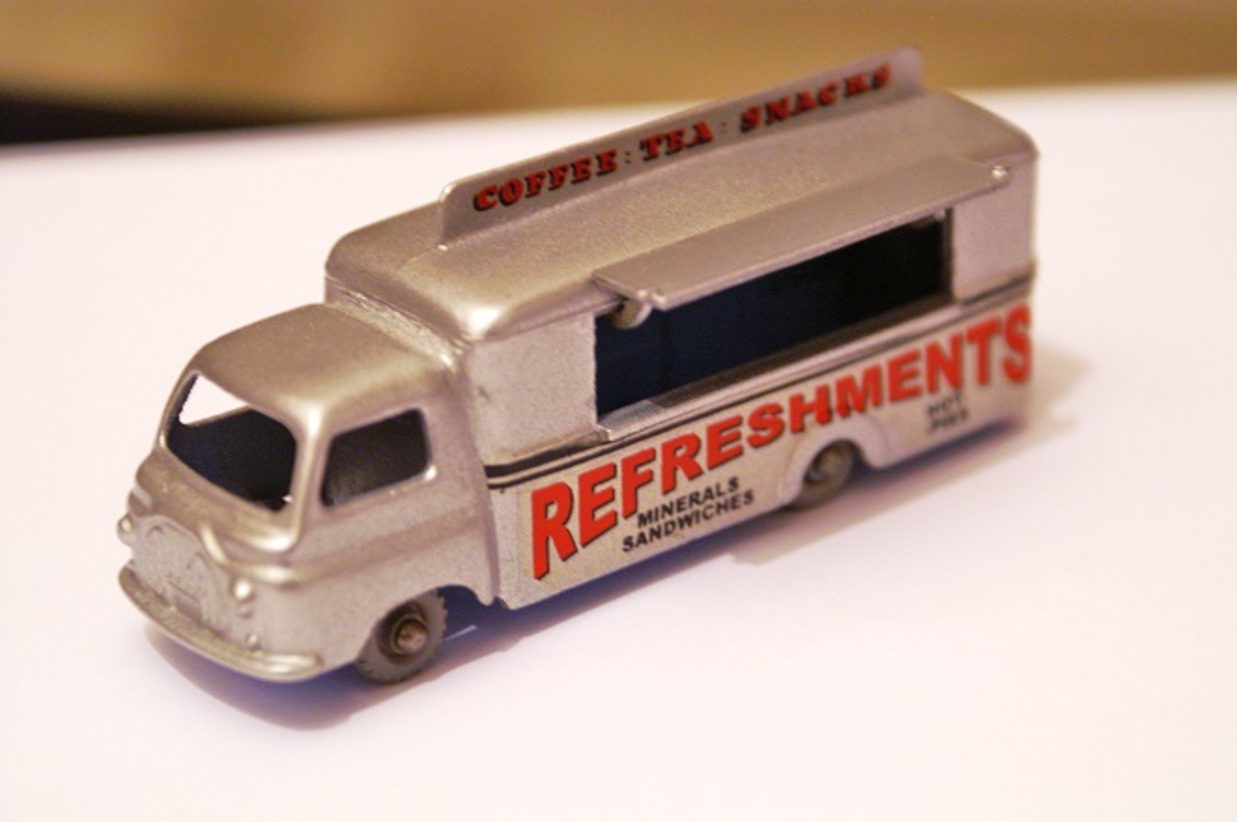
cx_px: 618
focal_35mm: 105
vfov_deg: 13.0
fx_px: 3604
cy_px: 411
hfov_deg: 19.5
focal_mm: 70
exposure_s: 1/6
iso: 800
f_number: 5.6
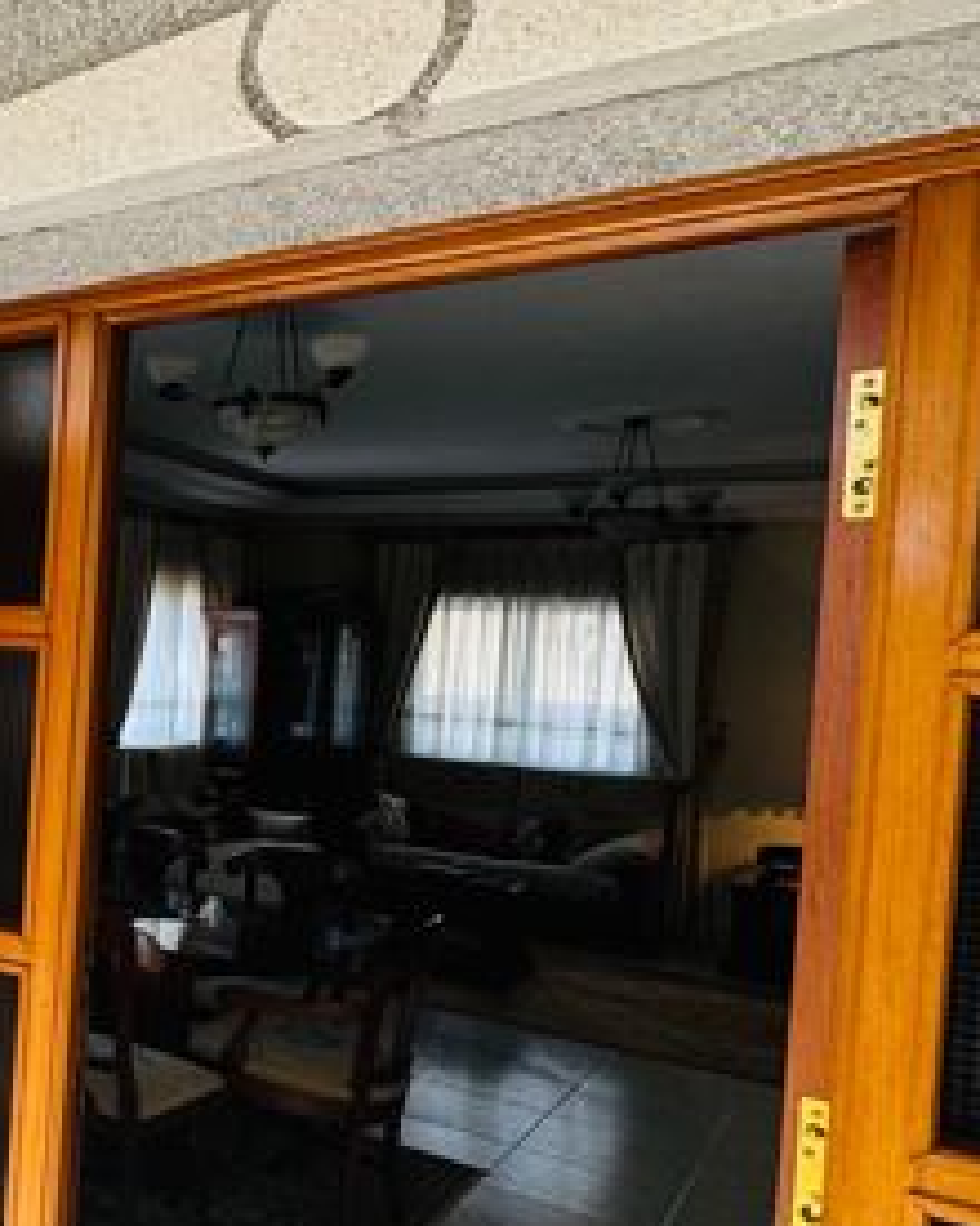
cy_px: 651
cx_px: -265
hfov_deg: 32.7
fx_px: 1269
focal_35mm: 35
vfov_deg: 51.5
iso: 80
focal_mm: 2.22
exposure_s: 1/99
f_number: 2.2
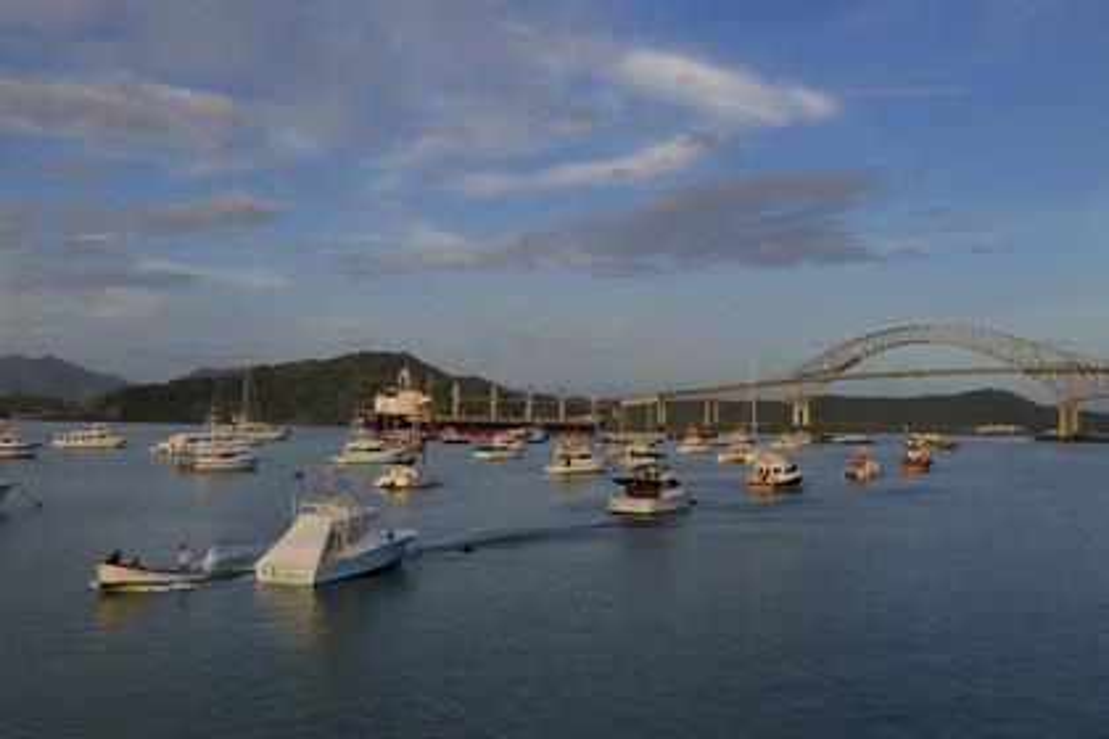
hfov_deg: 58.7
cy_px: 370
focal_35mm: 32
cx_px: 554
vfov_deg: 41.1
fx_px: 986
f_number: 8
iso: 200
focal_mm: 32
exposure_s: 1/320
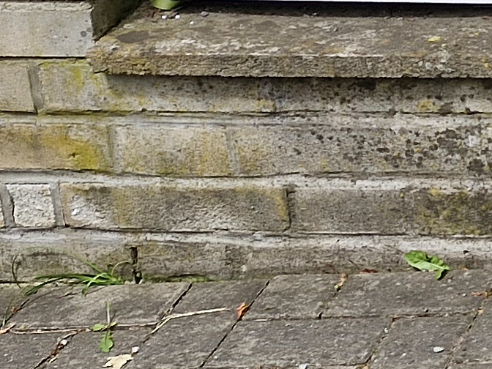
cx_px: 1267
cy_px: -258
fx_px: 1947
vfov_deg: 10.3
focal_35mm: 137
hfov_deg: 11.4
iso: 50
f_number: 1.8
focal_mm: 5.54
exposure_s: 1/1019
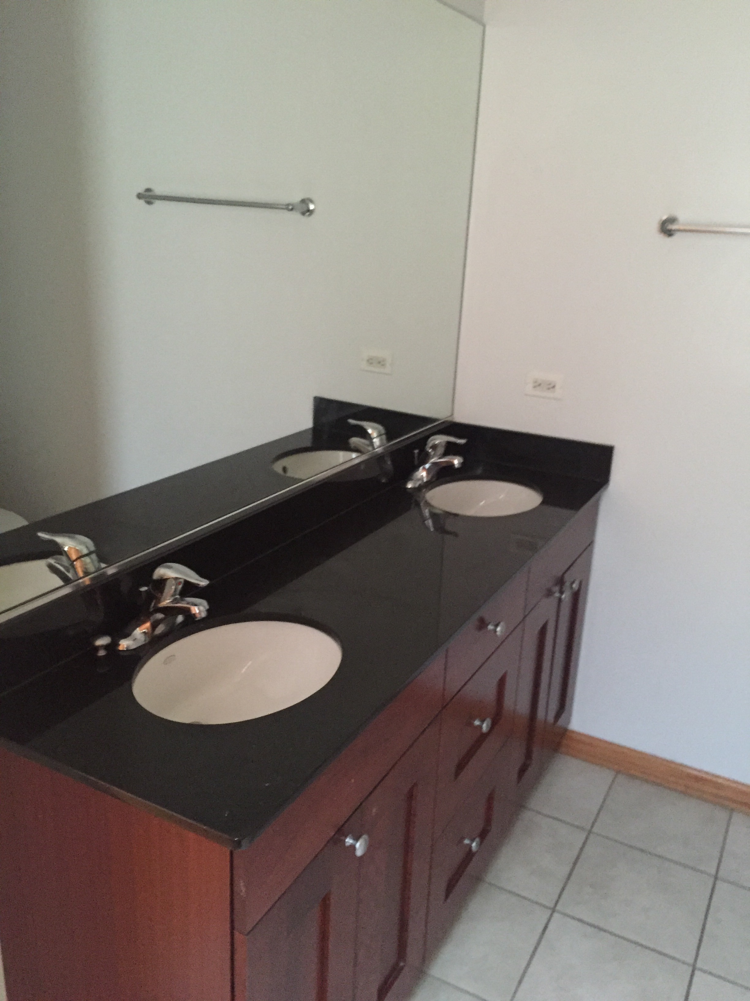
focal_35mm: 29
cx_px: 375
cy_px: 500
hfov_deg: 48.2
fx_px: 838
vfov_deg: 61.7
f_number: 2.2
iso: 320
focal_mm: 4.15
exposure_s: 1/15
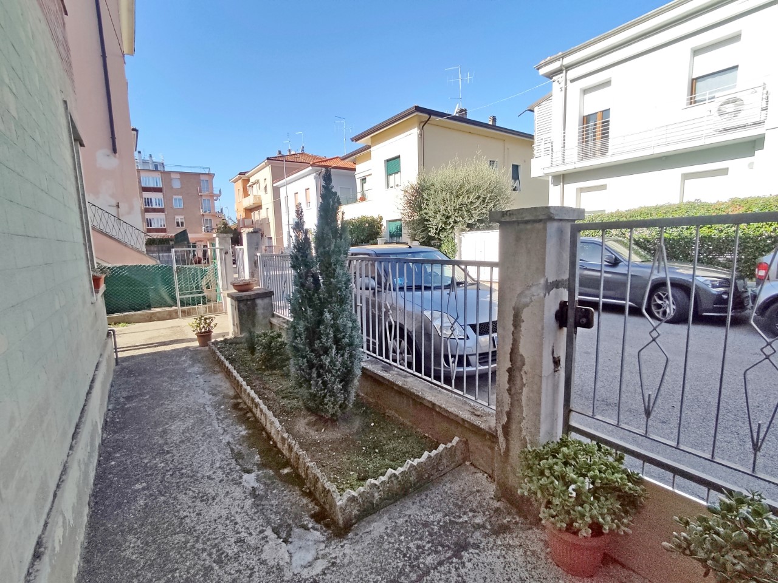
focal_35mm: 15
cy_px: 292
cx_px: 389
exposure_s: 1/830
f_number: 2.2
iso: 50
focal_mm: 1.6
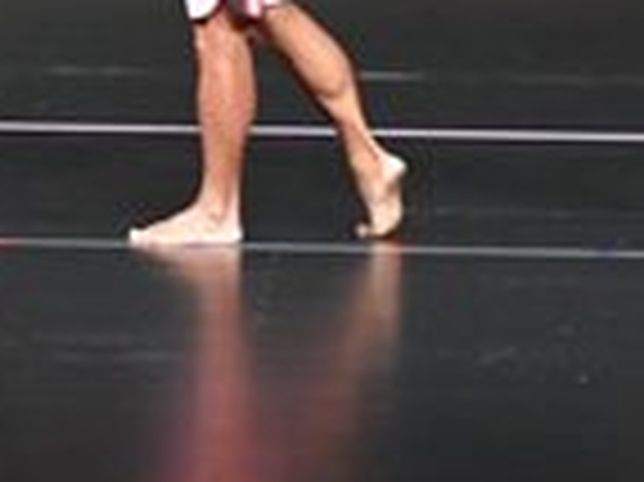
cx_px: -448
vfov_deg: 2.2
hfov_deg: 3.0
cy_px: -257
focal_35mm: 660
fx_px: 12268
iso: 4000
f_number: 5.6
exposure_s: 1/400
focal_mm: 85
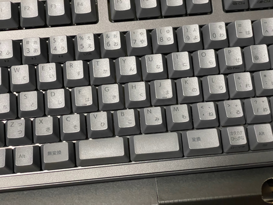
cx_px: 136
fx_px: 410
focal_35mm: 52
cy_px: 102
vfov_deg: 28.0
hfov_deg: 36.8
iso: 800
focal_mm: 6
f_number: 2
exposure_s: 1/25
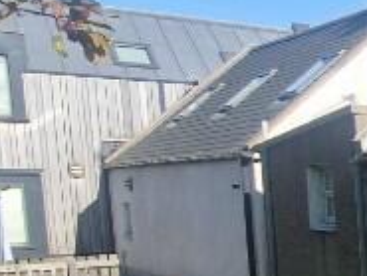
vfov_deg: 19.9
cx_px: 849
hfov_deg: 15.8
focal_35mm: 72
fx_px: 764
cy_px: 274
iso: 50
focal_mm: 2.2
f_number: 2.2
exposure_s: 1/1380
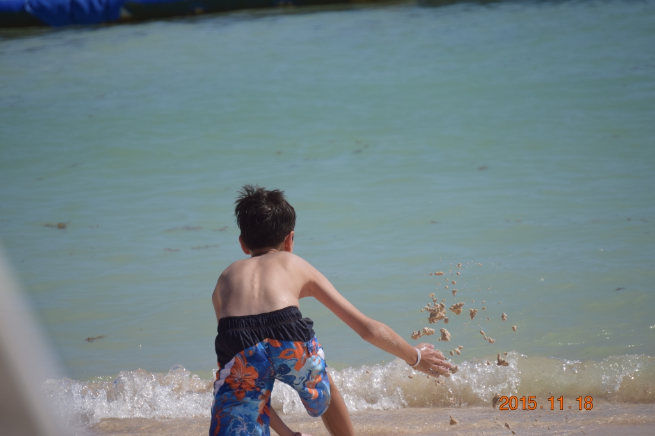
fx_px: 5456
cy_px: 218
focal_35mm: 300
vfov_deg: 4.6
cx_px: 328
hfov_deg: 6.9
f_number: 5.6
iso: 200
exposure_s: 1/2000
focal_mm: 200
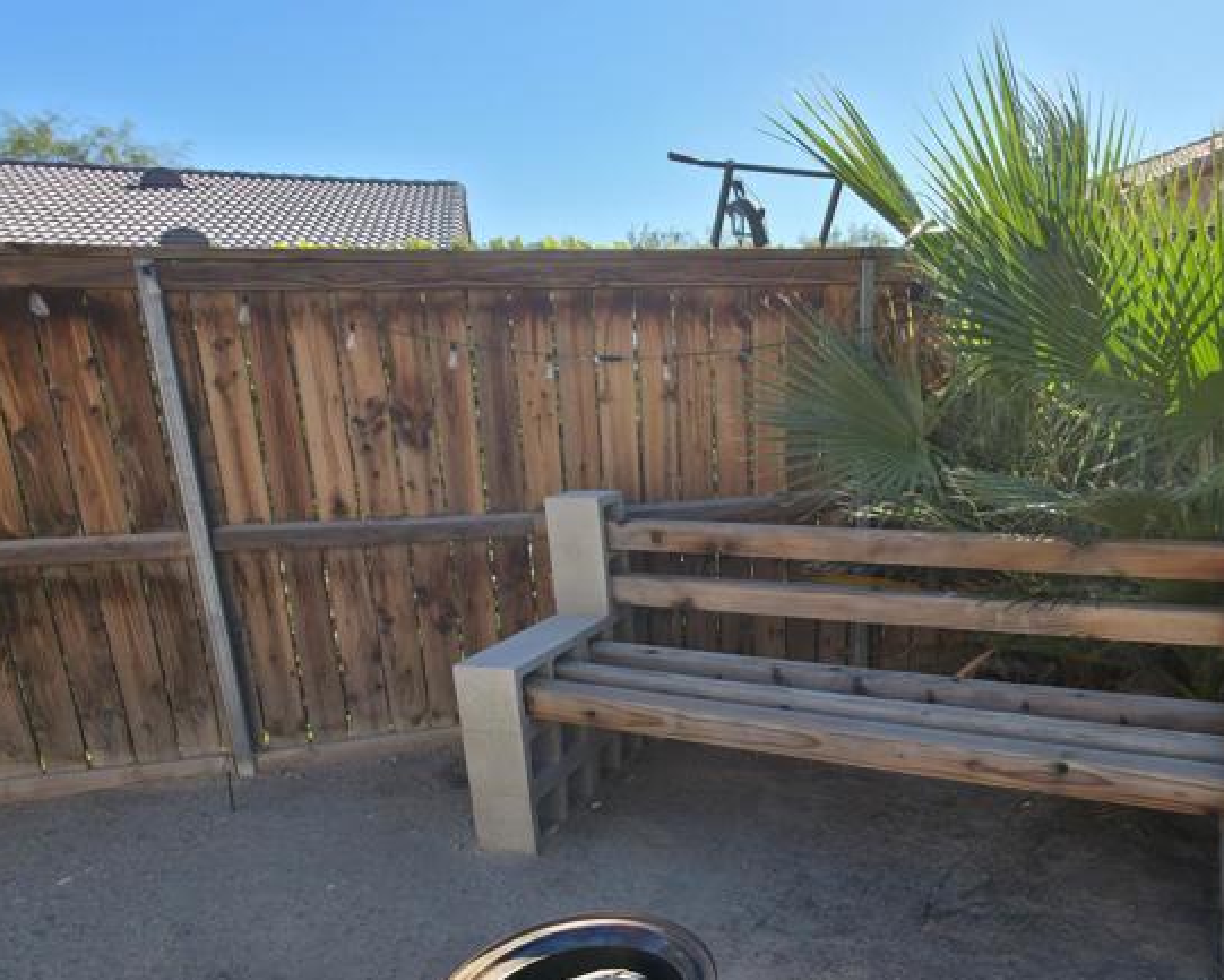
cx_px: 812
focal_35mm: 24
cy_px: 670
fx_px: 870
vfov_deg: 57.2
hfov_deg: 68.4
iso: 20
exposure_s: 1/2828
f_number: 1.9
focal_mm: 2.2
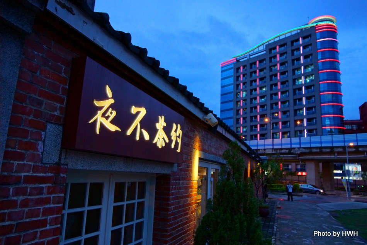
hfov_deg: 73.7
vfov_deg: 53.2
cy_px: 122
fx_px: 245
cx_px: 184
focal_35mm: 24
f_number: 2.8
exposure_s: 1/200
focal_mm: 16
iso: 1000
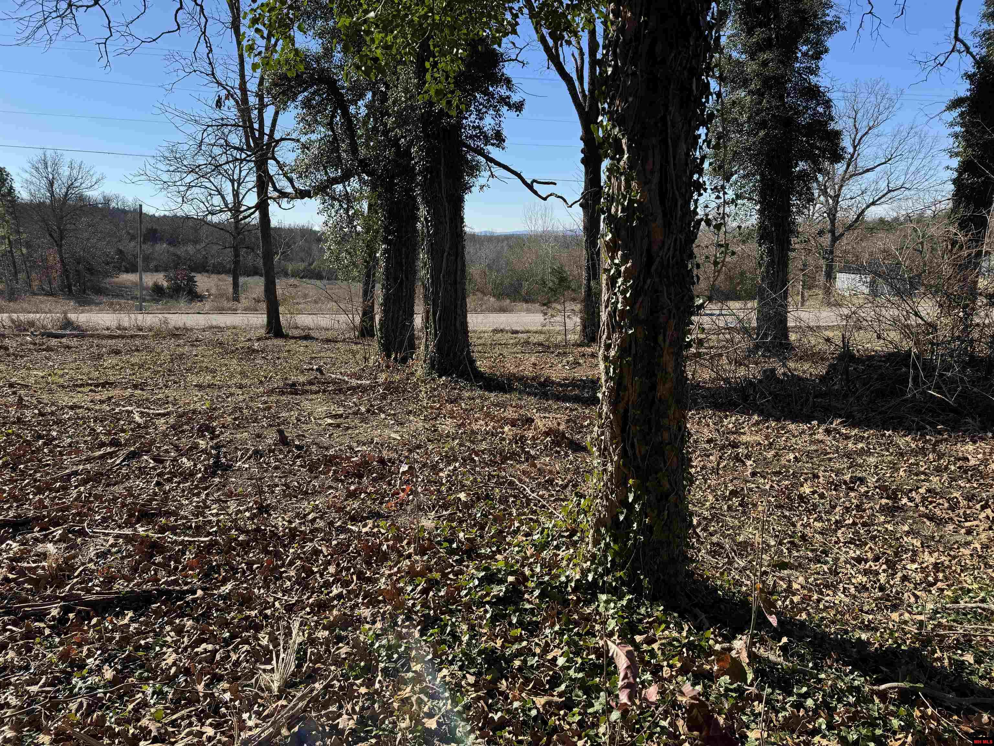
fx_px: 689
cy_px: 373
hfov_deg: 71.6
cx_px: 497
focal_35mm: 24
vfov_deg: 56.8
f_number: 1.78
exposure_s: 1/2174
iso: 80
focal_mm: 6.76
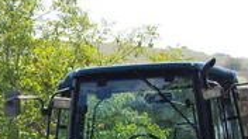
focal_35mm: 174
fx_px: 1144
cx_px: -30
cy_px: 156
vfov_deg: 6.9
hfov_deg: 12.2
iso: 320
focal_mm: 26
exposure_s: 1/160
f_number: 9
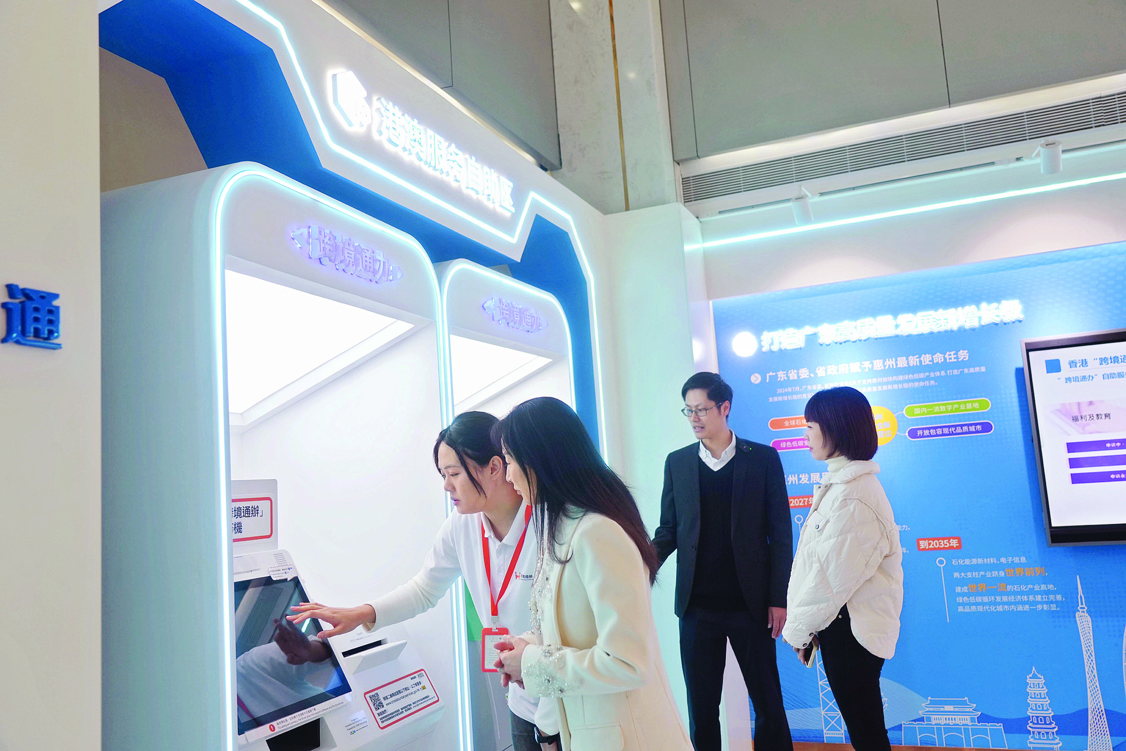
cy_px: 376
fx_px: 907
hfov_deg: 63.7
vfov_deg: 45.0
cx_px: 563
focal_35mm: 29
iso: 1000
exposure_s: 1/320
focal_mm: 29
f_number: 4
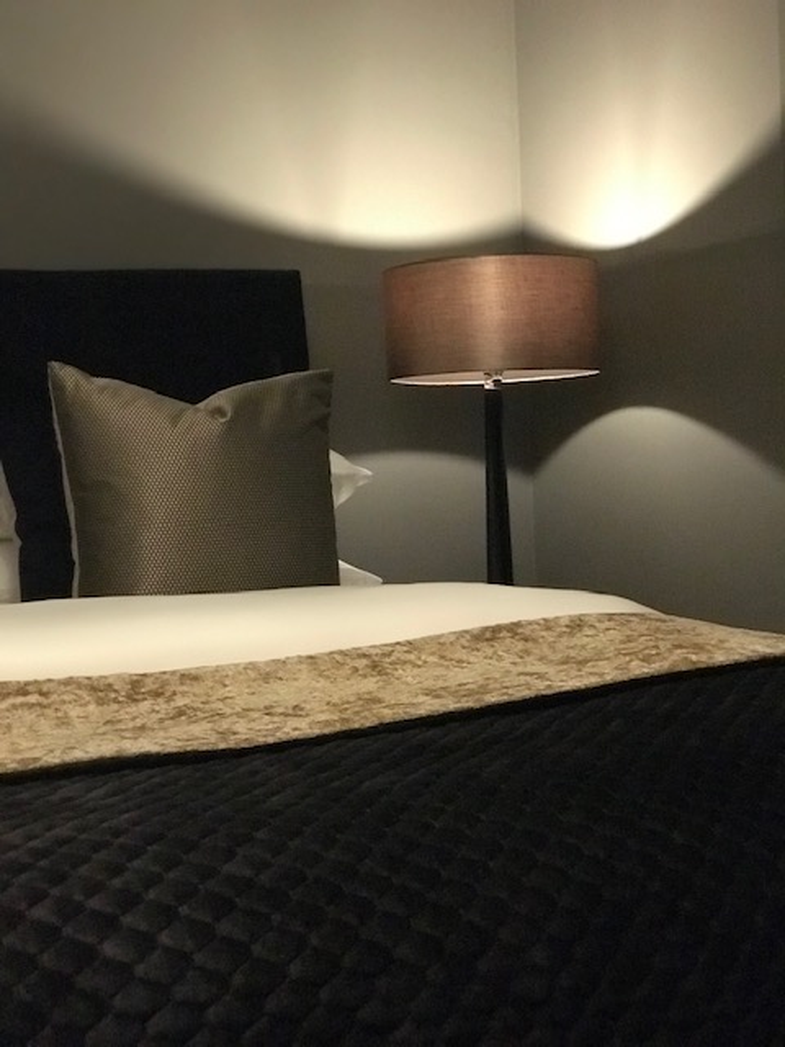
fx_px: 1723
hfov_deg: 25.7
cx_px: 392
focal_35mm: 57
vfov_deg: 33.8
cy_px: 524
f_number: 2.8
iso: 1250
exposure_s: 1/50
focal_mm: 6.6
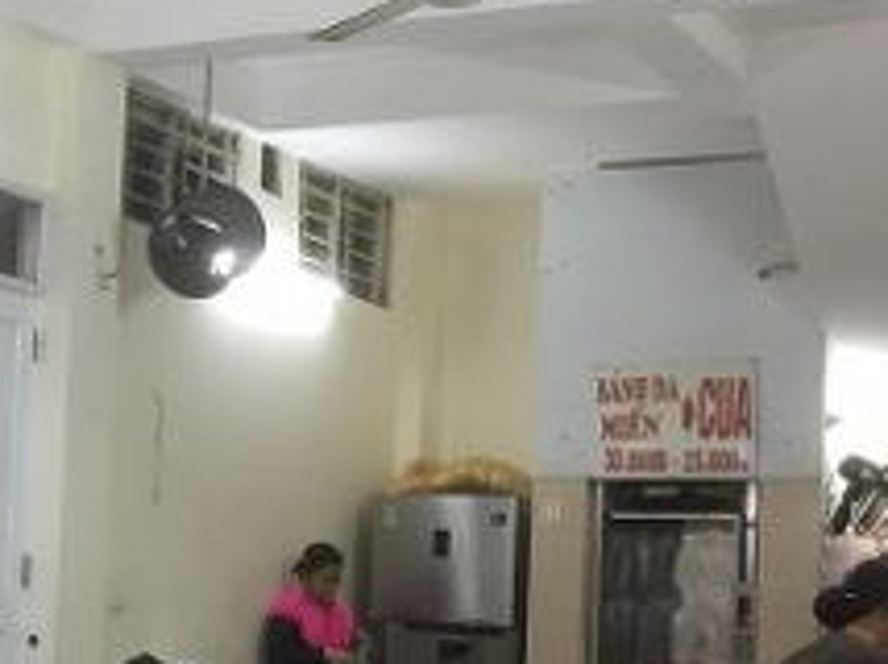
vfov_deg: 16.7
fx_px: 2255
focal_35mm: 88
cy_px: 454
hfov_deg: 21.5
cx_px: 4
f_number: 2.2
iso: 125
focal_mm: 4.15
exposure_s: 1/33
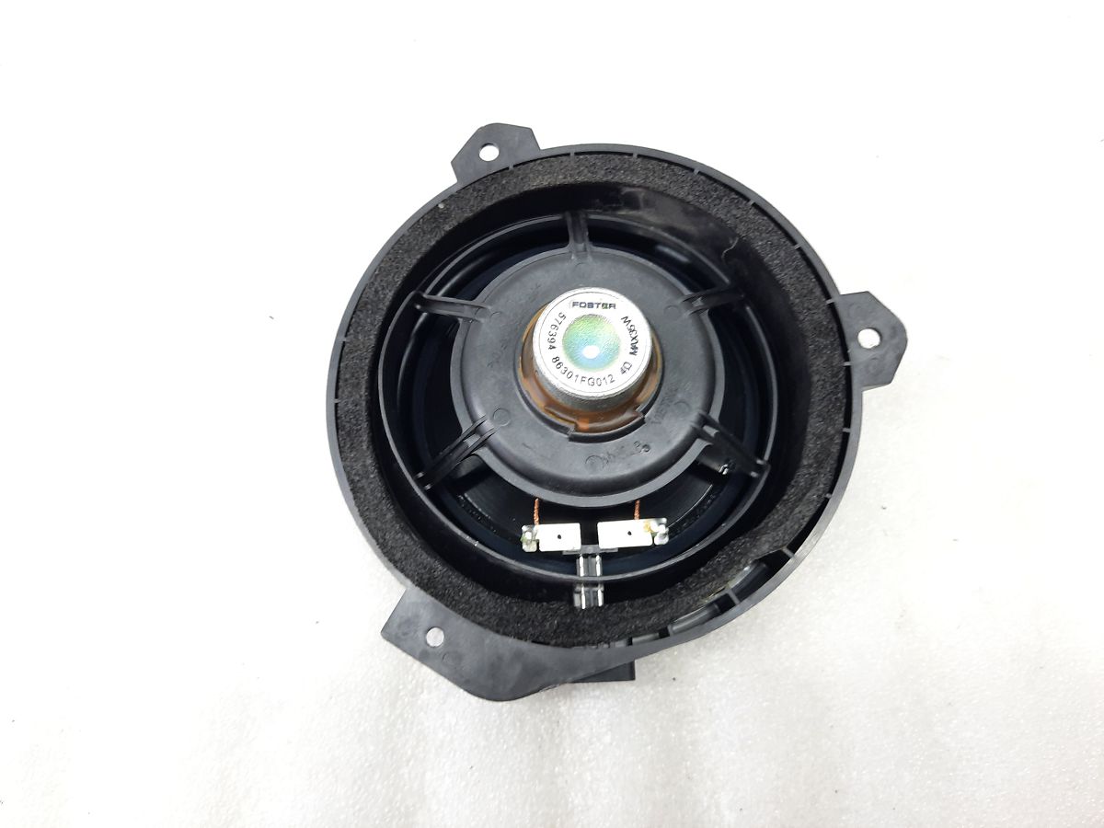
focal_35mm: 25
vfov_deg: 54.9
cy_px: 414
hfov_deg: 69.4
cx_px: 552
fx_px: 797
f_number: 2
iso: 160
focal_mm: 4.6
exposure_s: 1/50
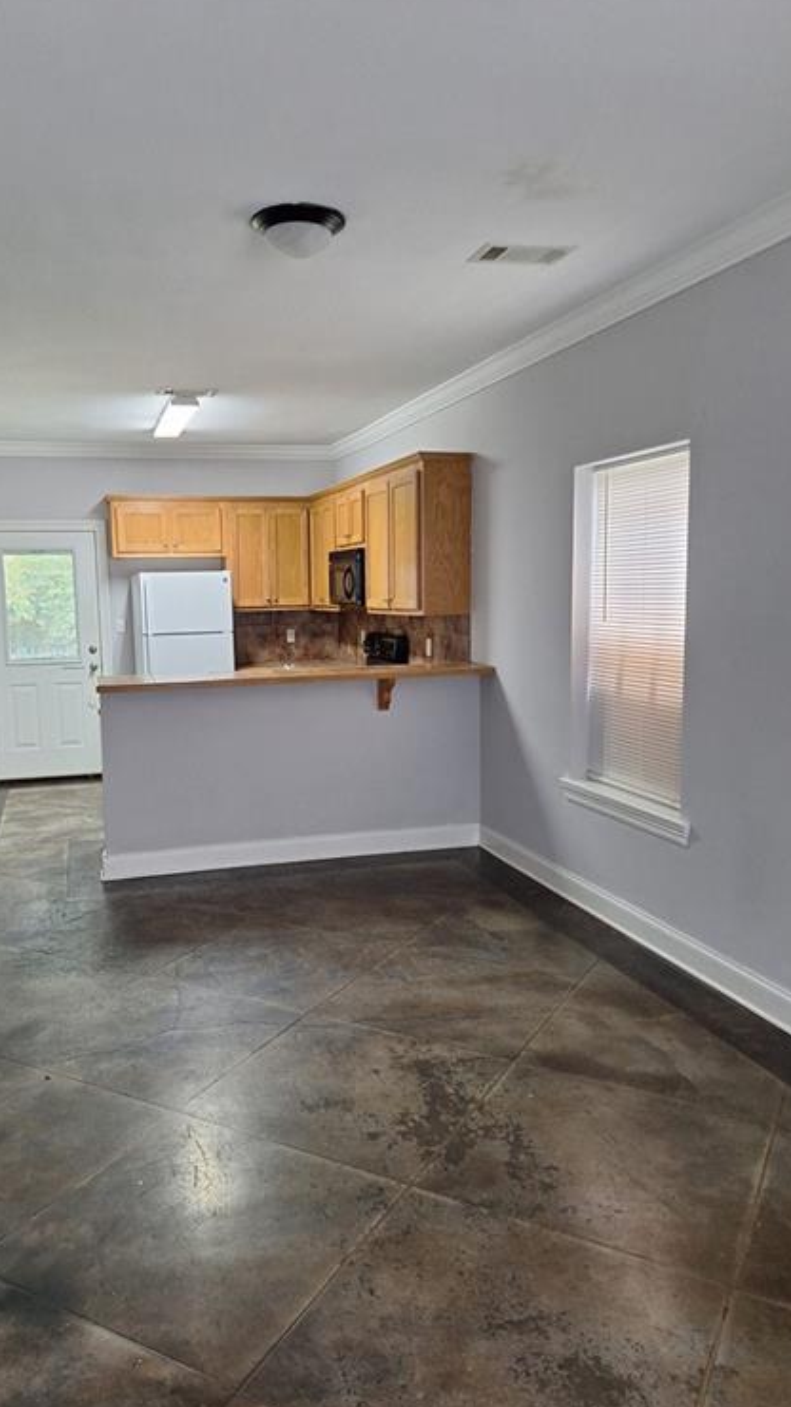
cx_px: 295
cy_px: 717
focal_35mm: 26
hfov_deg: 44.0
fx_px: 970
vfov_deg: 71.9
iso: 160
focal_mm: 5.54
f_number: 1.8
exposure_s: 1/40
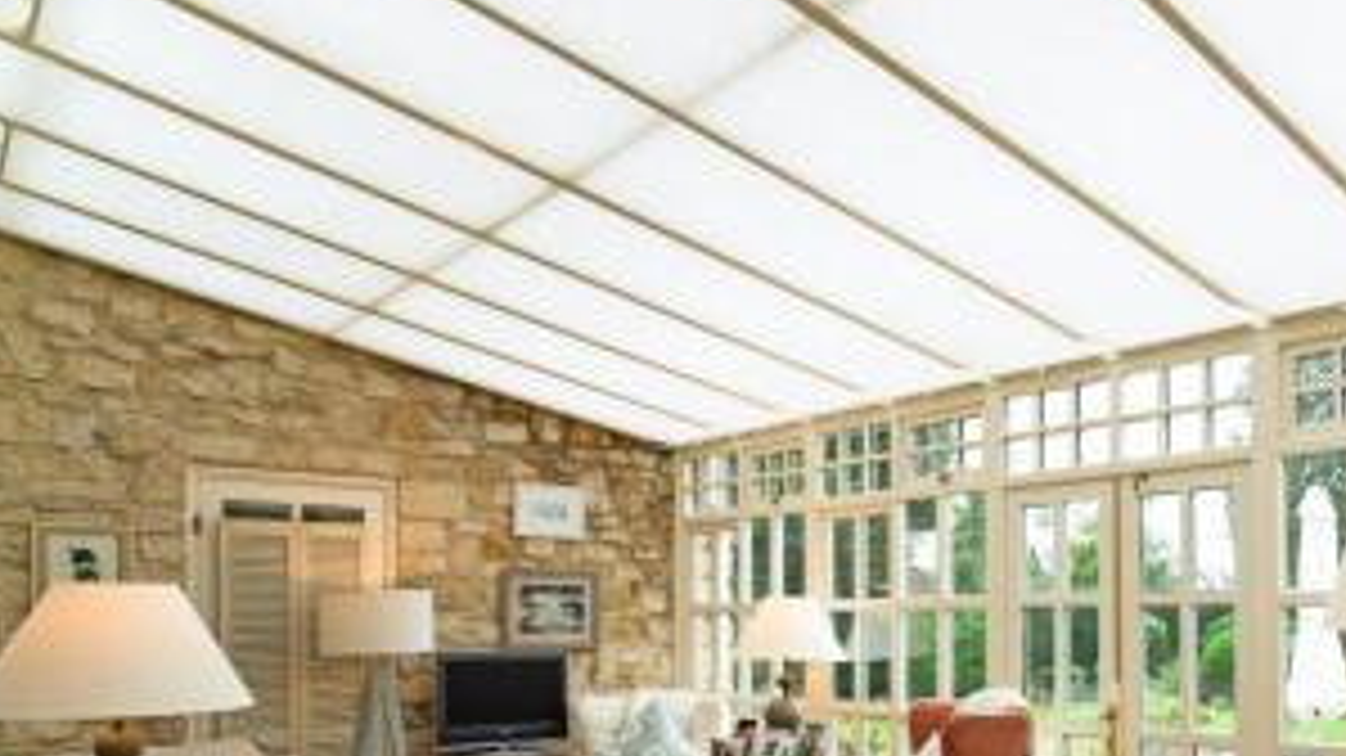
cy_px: 641
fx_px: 1070
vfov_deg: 37.1
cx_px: 1017
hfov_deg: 60.6
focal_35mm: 30
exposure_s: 1/500
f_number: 8
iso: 1600
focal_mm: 18
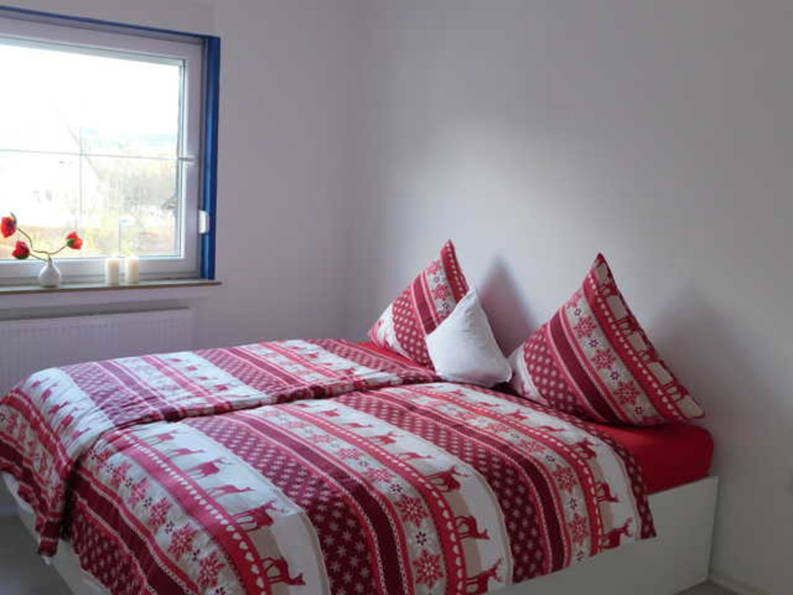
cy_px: 298
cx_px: 396
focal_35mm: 36
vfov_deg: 39.7
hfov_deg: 51.4
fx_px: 825
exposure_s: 1/30
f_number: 3.5
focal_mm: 6.3
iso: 180
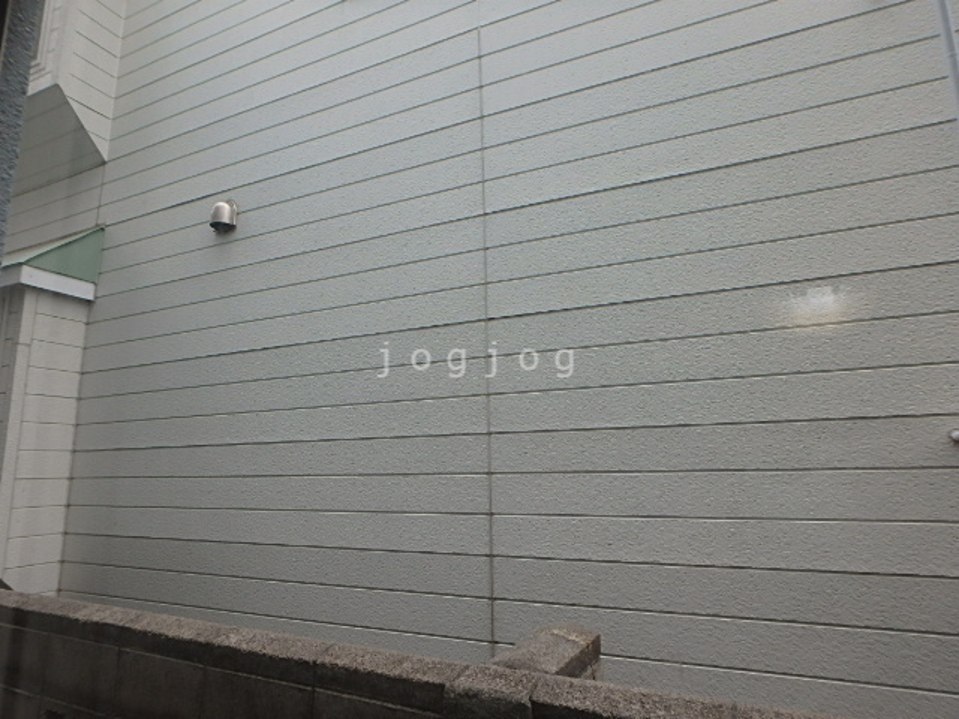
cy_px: 360
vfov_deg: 63.4
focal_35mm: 21
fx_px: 582
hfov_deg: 79.0
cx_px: 480
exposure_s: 1/125
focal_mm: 3.7
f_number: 3.5
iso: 125
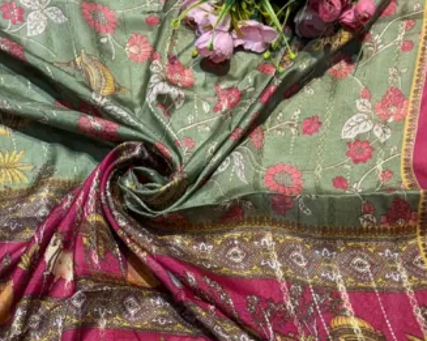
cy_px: 446
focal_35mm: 70
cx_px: 128
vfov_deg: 20.0
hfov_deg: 26.9
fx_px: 884
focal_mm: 5.96
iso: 40
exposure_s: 1/100
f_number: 1.6
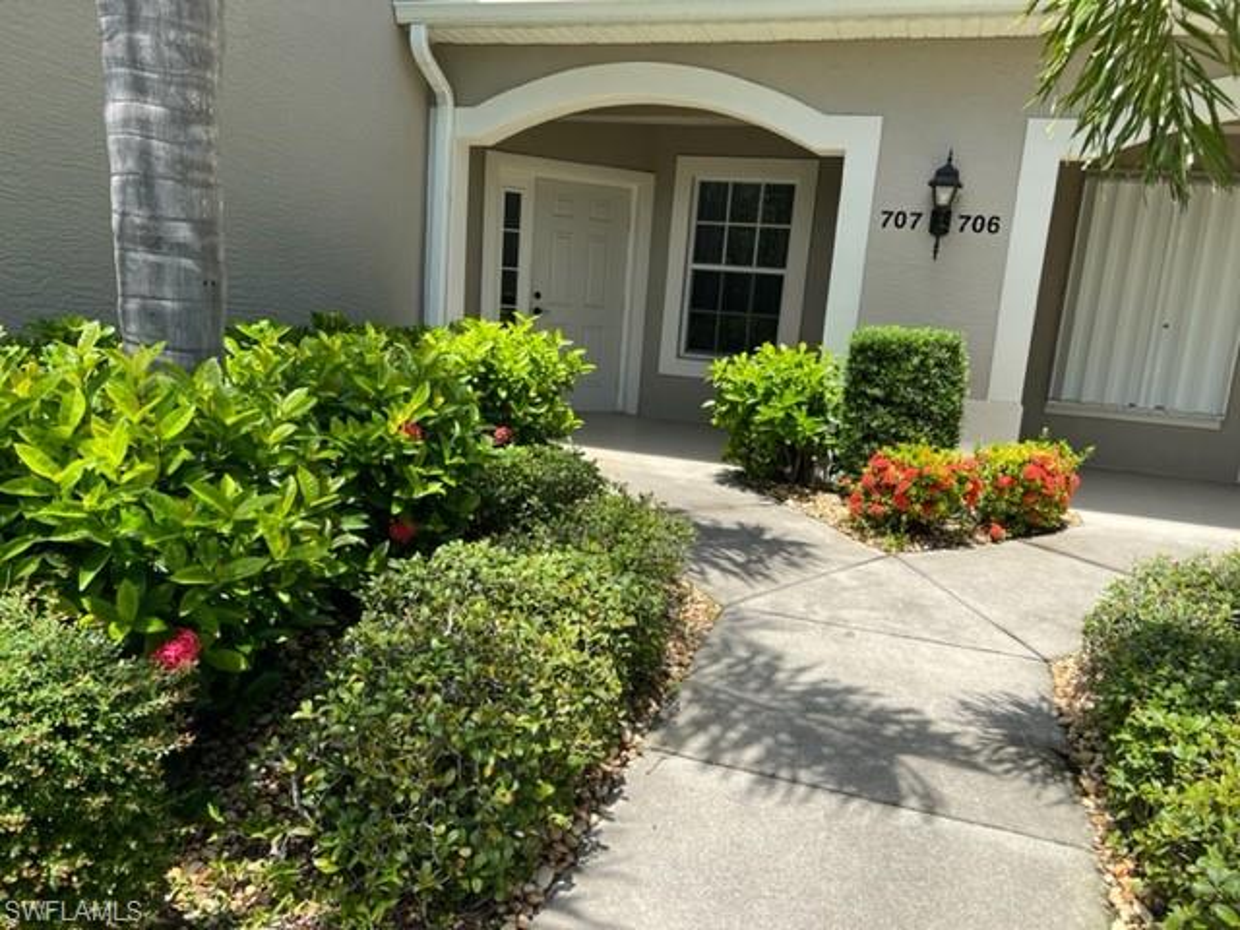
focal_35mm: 26
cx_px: 620
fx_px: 931
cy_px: 465
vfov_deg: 53.1
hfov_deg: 67.3
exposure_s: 1/1934
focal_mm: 5.7
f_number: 1.5
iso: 50
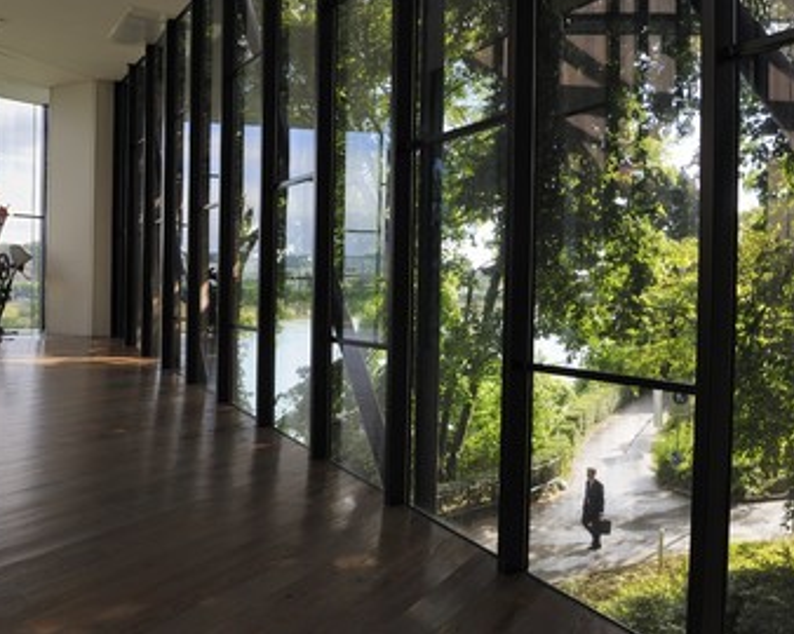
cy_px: 310
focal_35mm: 28
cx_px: 331
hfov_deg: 61.9
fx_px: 658
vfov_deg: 51.5
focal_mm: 24
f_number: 9
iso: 800
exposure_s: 1/125
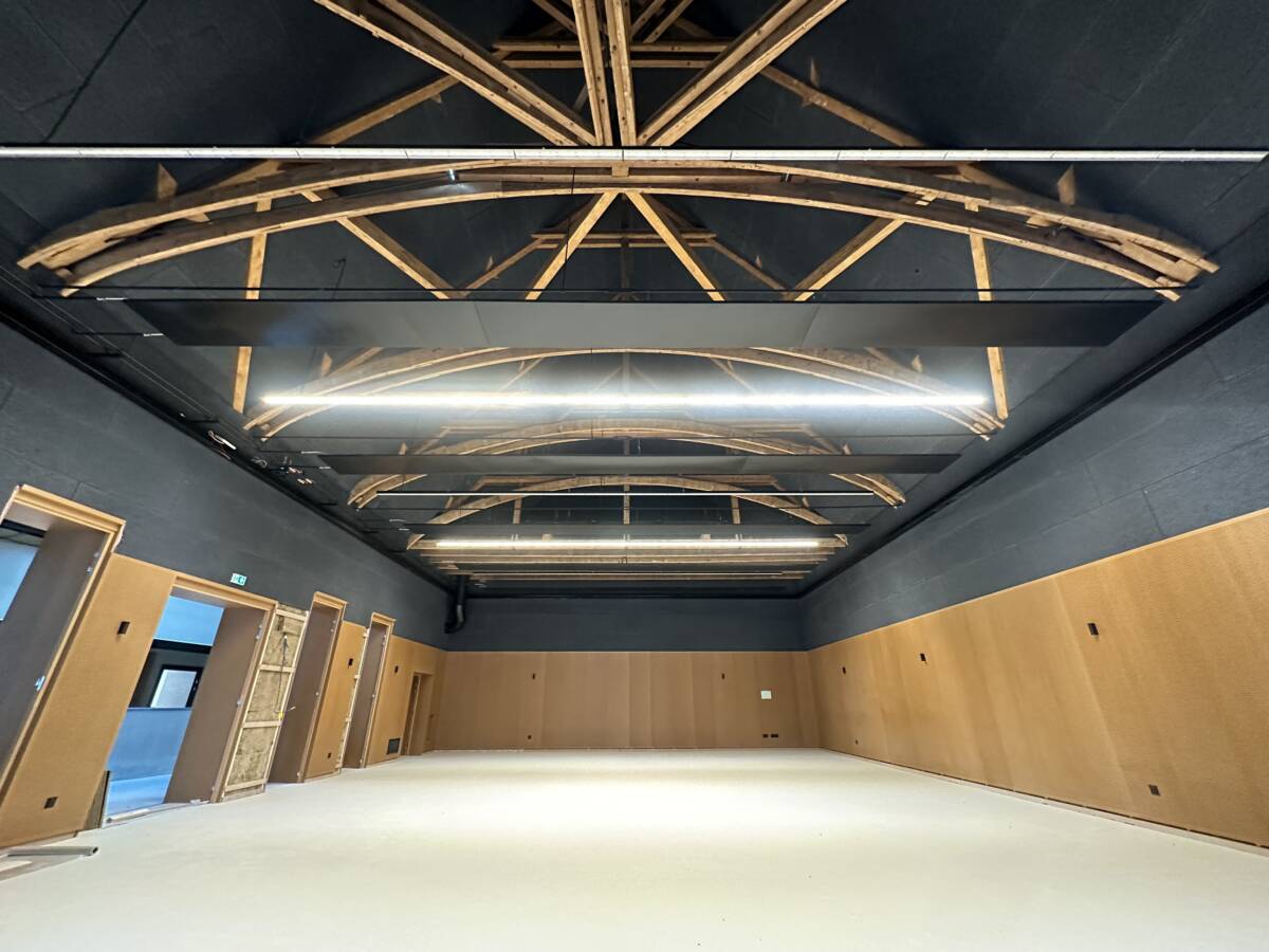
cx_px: 634
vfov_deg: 85.7
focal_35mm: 14
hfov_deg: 102.1
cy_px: 476
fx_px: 513
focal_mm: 2.22
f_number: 2.2
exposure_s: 1/49
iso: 500
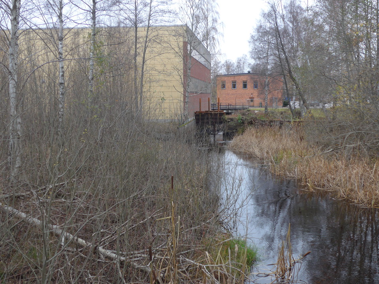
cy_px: 142
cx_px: 190
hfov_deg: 42.9
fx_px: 482
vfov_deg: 32.9
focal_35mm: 44
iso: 80
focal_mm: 9
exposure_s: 1/80
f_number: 2.8
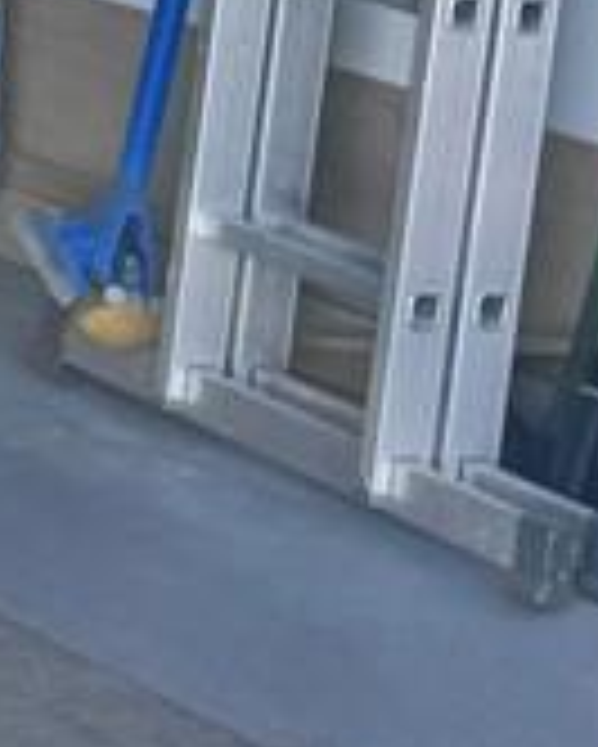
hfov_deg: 6.3
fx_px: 4995
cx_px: -1205
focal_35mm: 226
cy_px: -459
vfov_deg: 8.3
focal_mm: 6.76
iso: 80
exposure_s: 1/707
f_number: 1.78
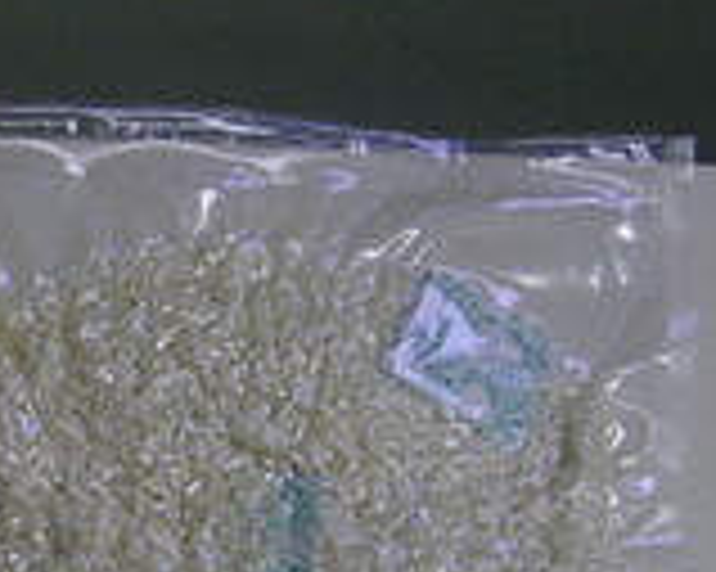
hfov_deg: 20.3
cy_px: 786
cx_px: -230
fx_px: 1821
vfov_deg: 16.6
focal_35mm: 86
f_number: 3.5
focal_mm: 5
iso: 160
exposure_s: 1/50
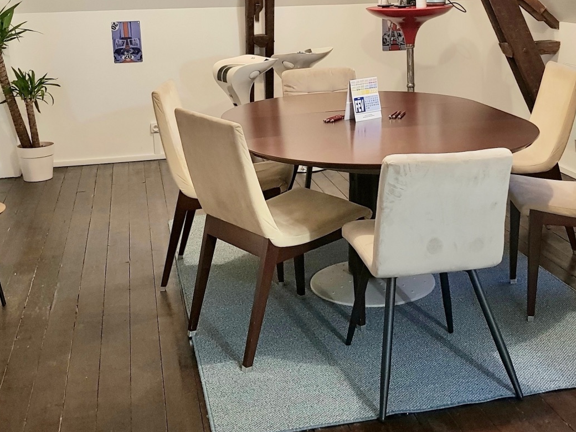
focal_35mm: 50
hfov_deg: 38.1
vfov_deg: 28.6
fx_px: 832
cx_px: 342
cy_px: 97
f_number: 1.7
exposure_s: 1/16
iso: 200
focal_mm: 4.3
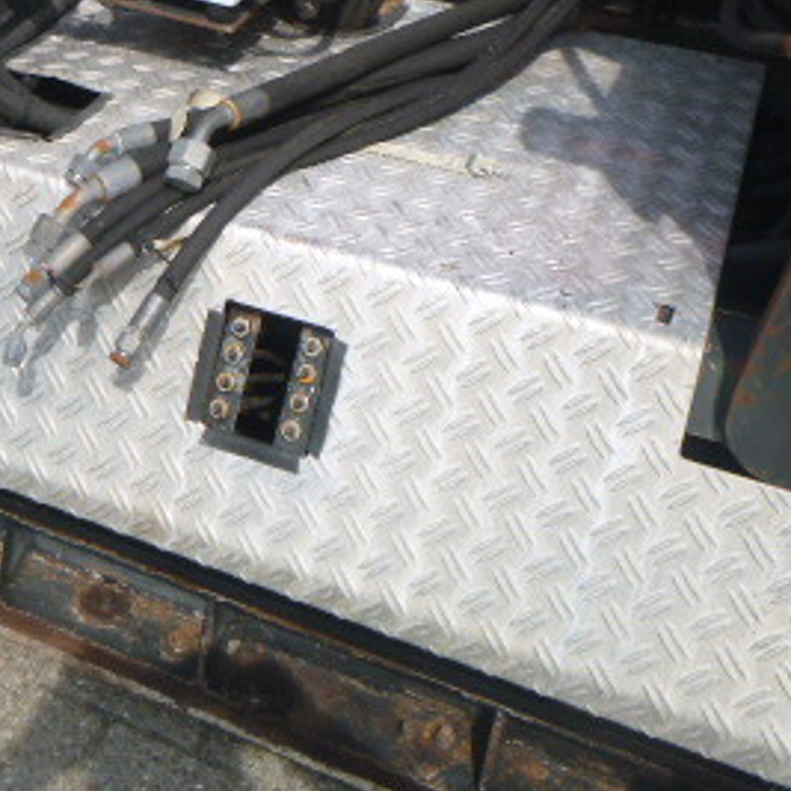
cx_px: 130
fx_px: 1370
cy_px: 113
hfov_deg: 31.2
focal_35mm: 53
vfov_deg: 31.0
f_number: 3.9
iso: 100
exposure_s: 1/500
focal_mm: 4.5
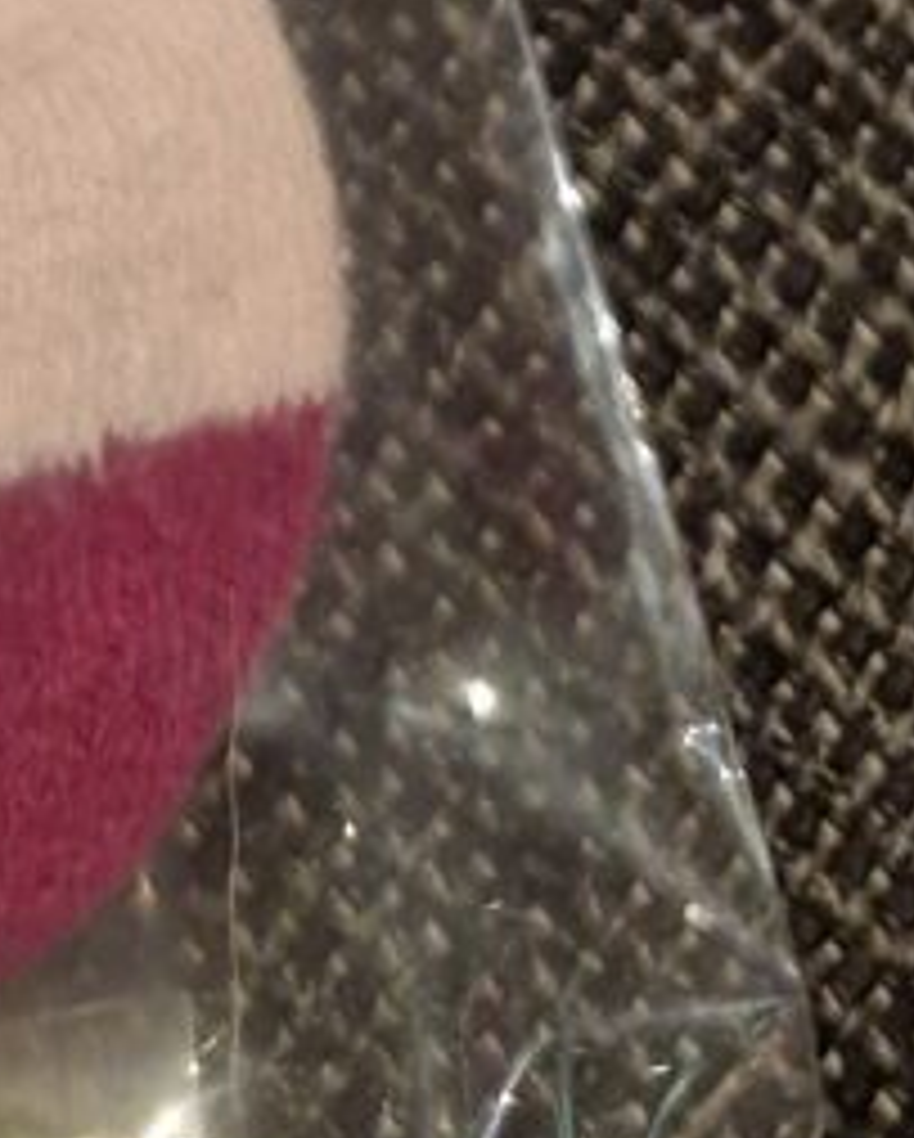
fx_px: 4185
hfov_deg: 11.7
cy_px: -1556
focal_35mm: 124
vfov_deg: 12.4
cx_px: -590
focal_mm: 5.4
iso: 50
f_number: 1.8
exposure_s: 1/100
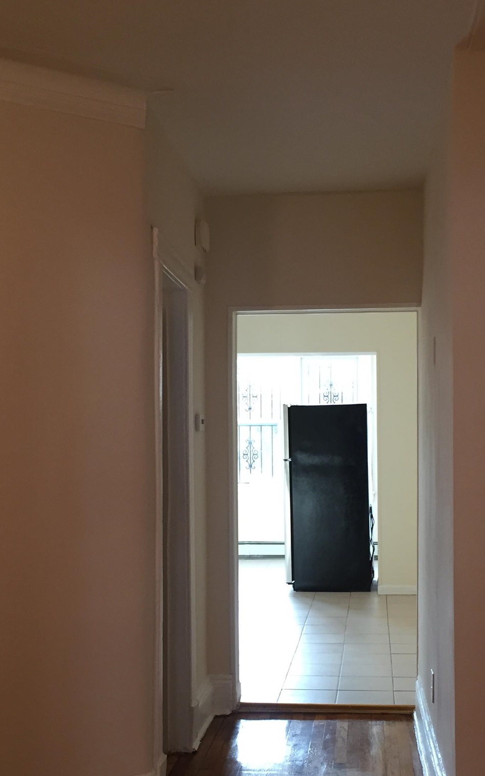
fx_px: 973
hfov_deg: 27.9
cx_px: 287
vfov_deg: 43.2
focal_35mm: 46
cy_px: 483
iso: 100
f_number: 2.2
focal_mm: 4.15
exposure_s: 1/33
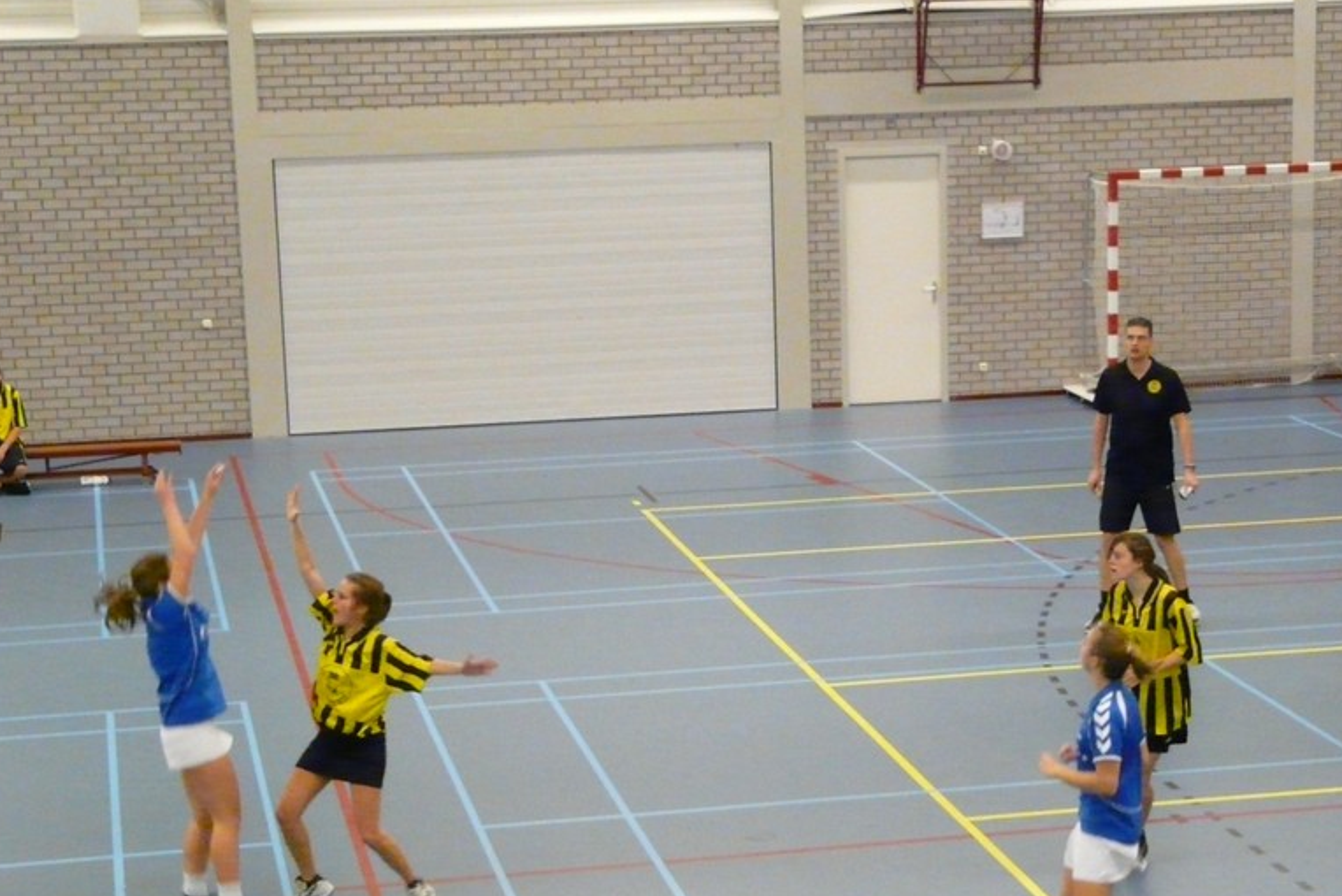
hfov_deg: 23.9
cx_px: 759
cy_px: 548
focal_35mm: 85
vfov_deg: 16.1
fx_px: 3170
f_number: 3.2
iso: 800
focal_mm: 10
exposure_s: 1/80
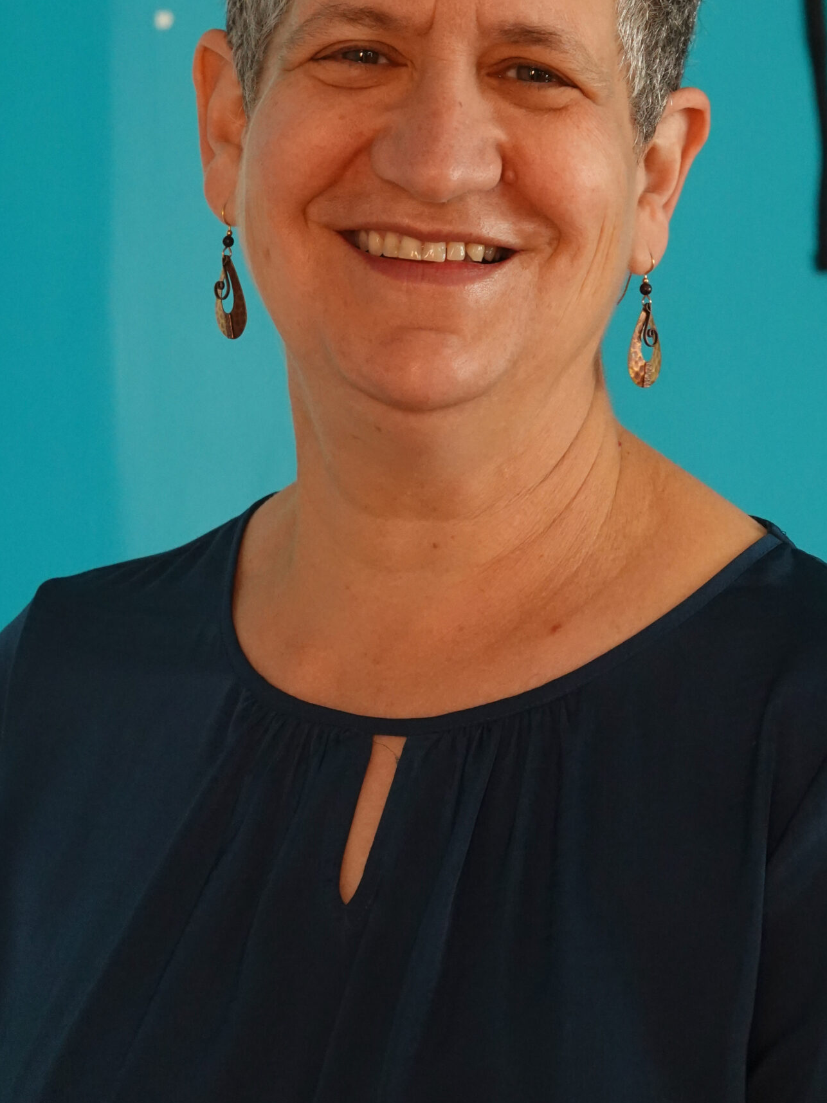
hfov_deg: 8.8
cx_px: 456
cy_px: 339
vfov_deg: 11.7
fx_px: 5350
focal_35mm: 168
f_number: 4.5
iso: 1250
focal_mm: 42.74
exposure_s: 1/80
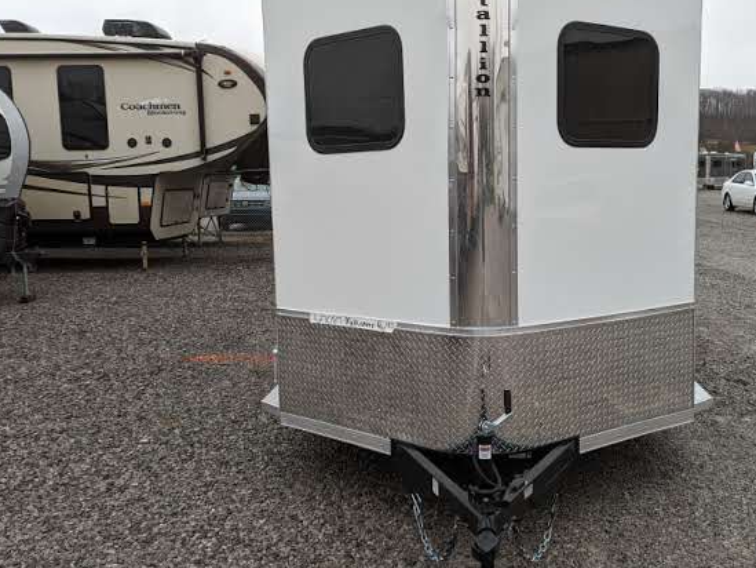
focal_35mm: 35
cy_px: 269
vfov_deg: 40.7
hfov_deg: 52.1
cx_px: 468
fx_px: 765
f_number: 1.85
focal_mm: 6.81
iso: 46
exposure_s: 1/330
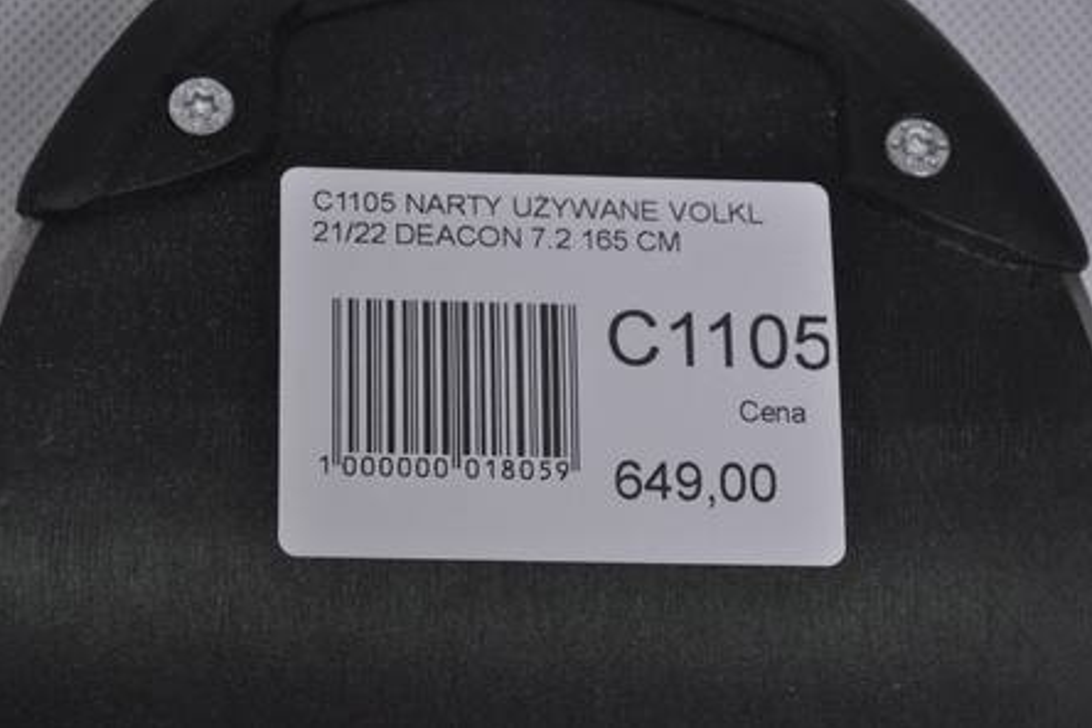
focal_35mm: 160
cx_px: 548
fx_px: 4838
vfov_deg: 8.6
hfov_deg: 12.9
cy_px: 363
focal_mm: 105
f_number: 9.5
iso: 3200
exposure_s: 1/125
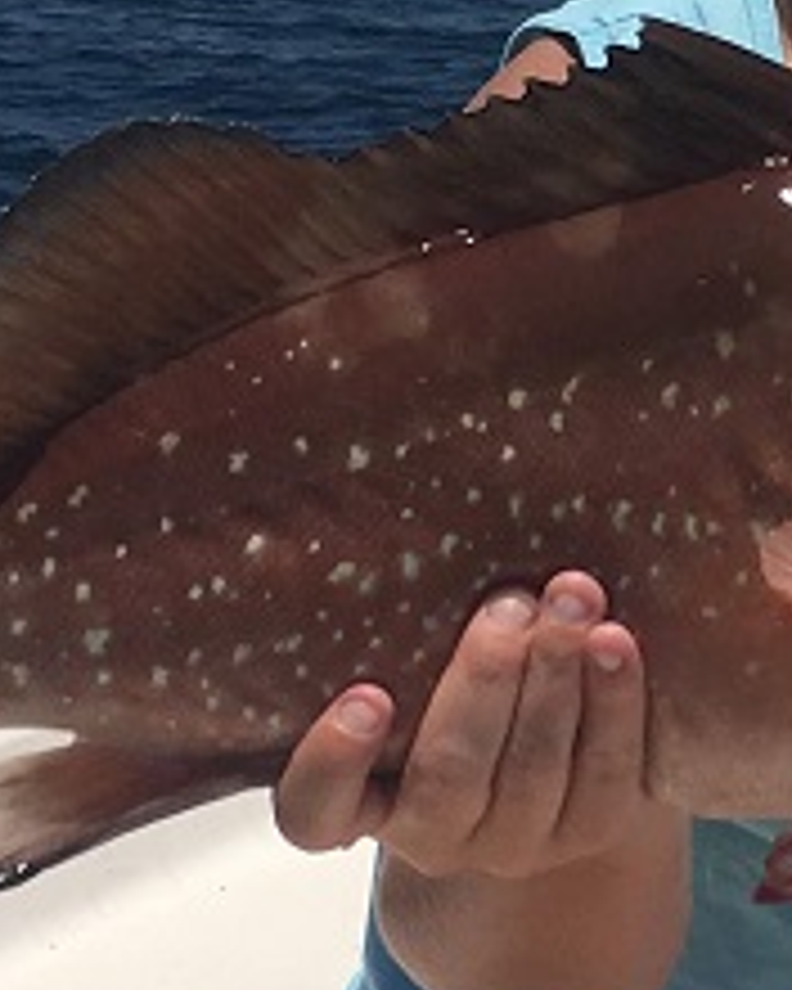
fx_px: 3868
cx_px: 981
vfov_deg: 14.6
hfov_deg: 11.4
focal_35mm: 132
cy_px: 410
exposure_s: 1/5495
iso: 25
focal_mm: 4.15
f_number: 2.2
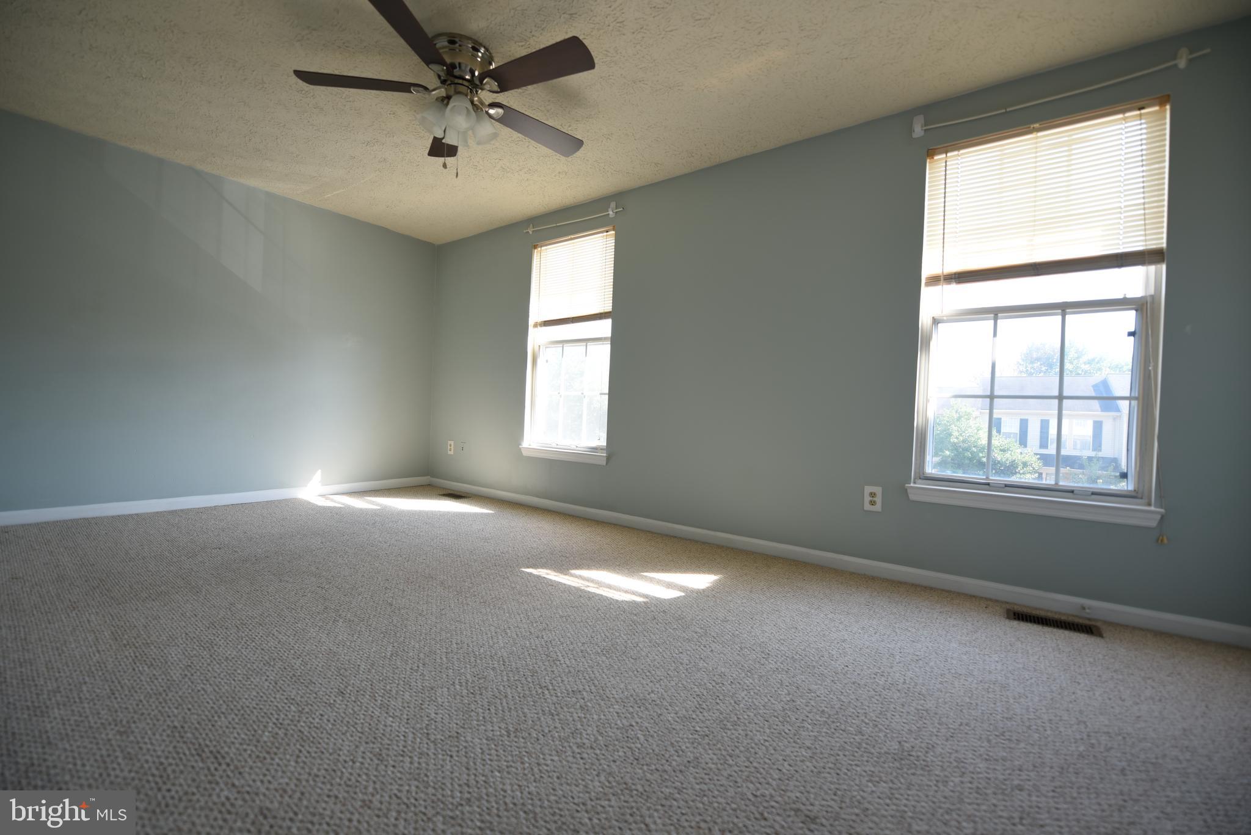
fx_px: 521
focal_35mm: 15
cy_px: 418
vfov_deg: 77.4
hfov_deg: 100.4
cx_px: 626
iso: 100
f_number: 2.8
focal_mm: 15
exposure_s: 1/100
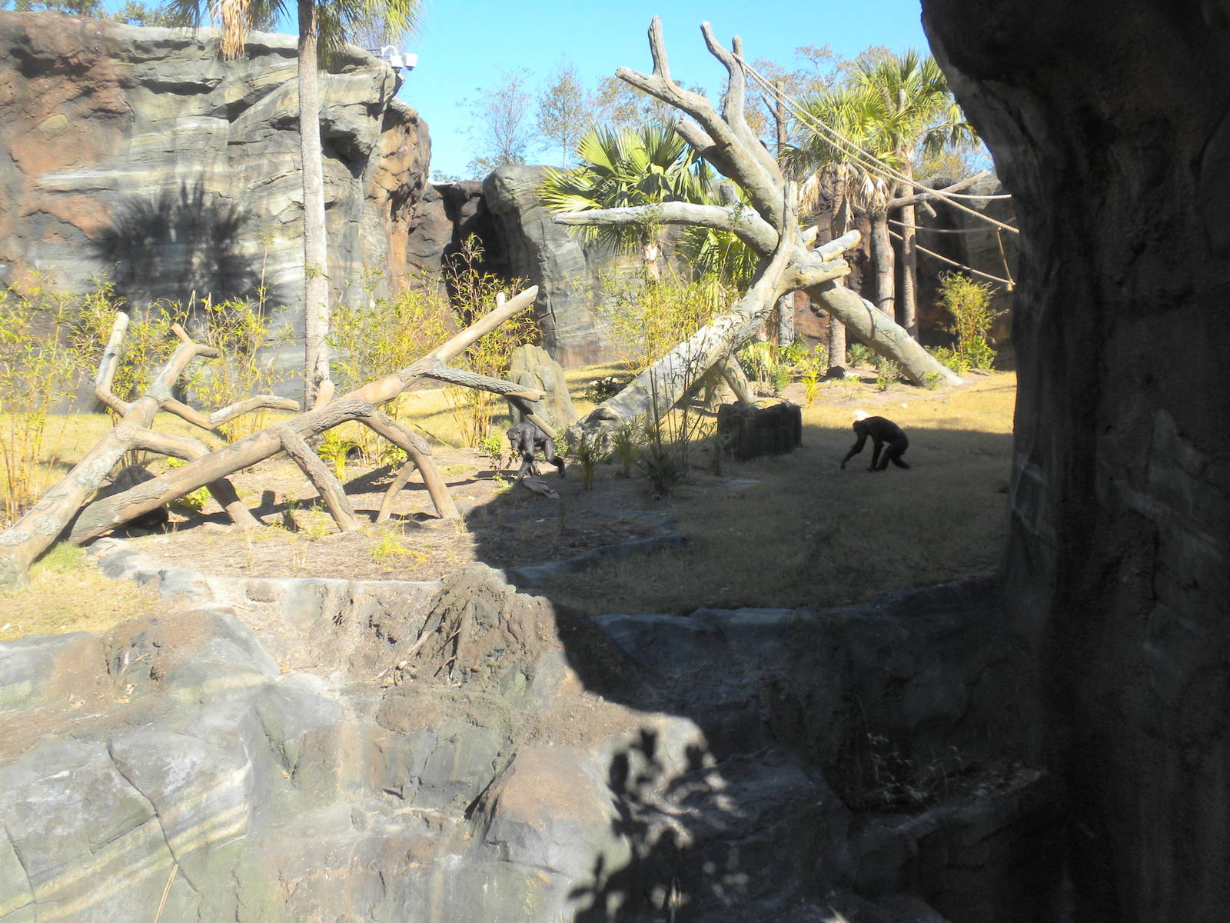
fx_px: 1315
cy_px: 462
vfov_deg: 38.7
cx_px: 615
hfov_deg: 50.1
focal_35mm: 37
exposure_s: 1/56
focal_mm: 6.6
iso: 64
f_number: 10
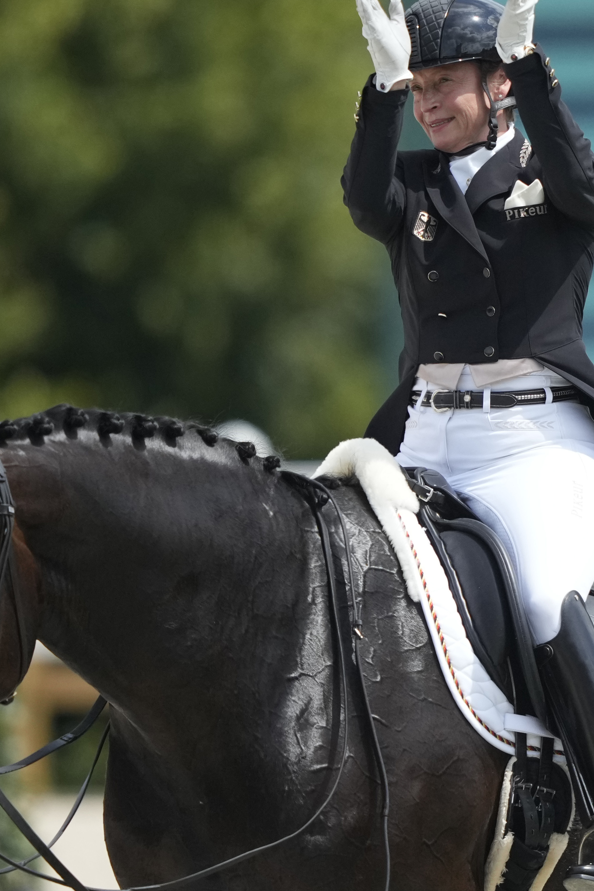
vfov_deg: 2.0
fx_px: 24976
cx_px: 521
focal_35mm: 1009
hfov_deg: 1.4
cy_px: 438
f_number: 2.8
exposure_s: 1/12800
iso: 1000
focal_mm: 400
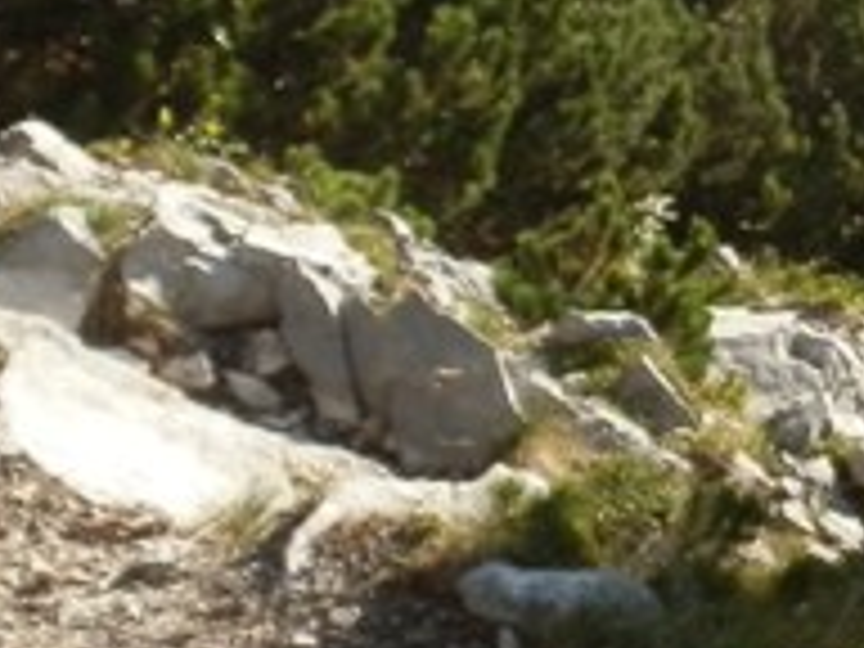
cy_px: 279
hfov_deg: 12.7
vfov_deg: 10.0
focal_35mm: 149
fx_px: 3719
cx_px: 1233
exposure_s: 1/400
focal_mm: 5
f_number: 3.1
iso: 64
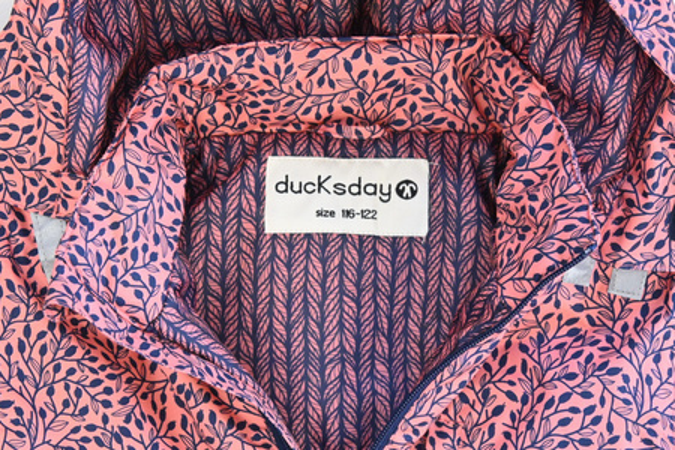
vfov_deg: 18.2
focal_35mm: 75
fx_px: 1406
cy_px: 225
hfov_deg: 27.0
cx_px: 338
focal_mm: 50
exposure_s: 1/80
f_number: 6.3
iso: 3200
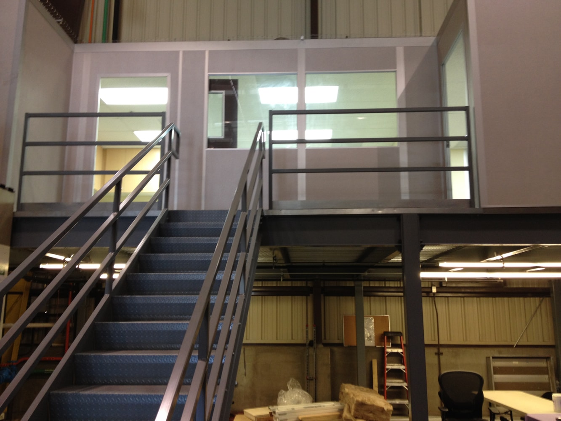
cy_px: 210
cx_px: 280
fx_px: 567
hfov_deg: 52.6
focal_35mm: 35
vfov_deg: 40.7
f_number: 2.4
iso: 100
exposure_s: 1/20
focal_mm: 4.28
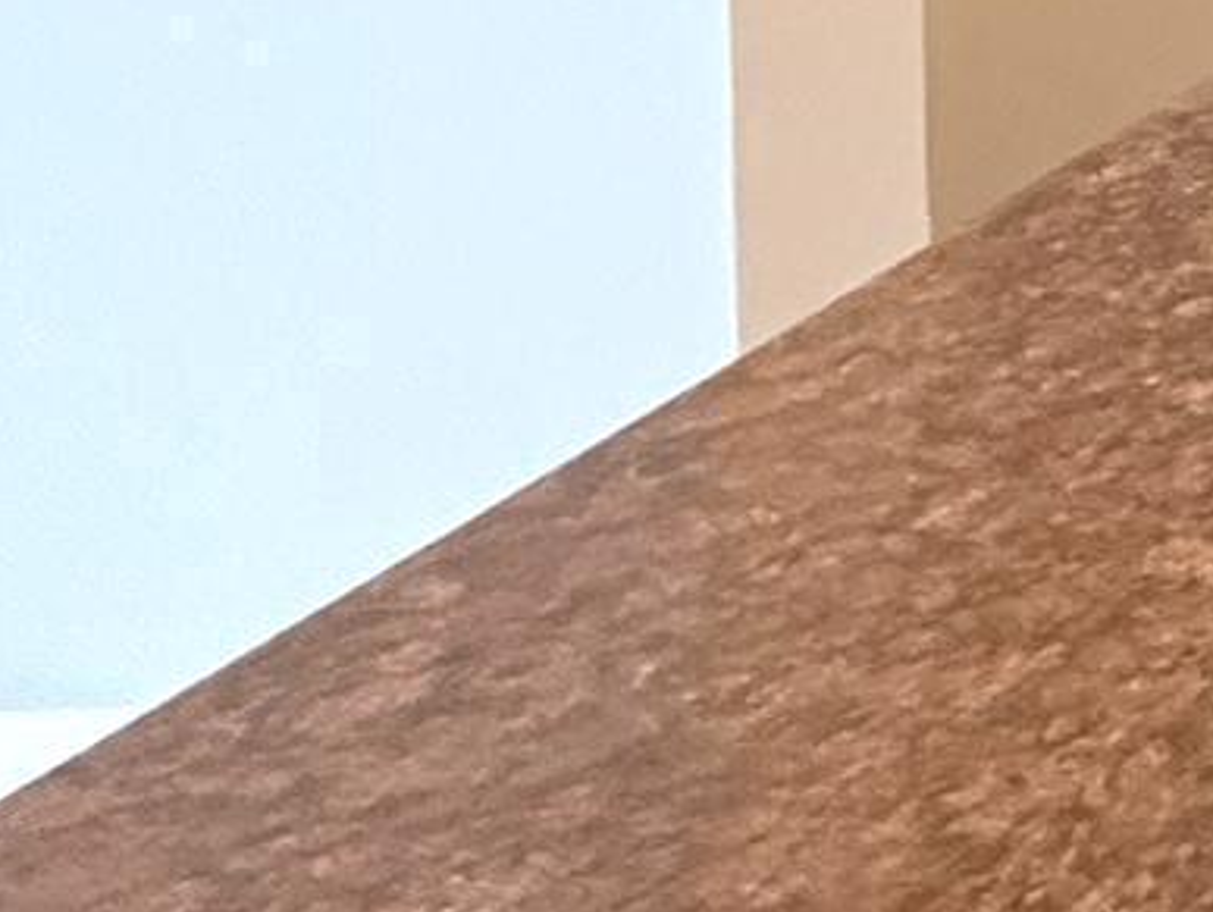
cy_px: -987
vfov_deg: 15.4
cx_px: 3178
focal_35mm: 74
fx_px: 2595
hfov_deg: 13.6
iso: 640
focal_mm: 2.22
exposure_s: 1/60
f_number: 2.2
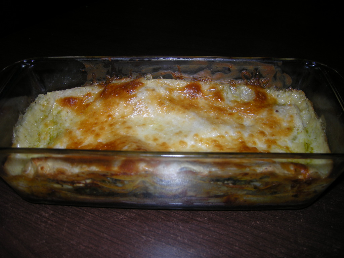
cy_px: 129
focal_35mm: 35
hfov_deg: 52.6
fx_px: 348
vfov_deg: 40.7
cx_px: 172
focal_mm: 7.5
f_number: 2.7
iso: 64
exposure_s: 1/60
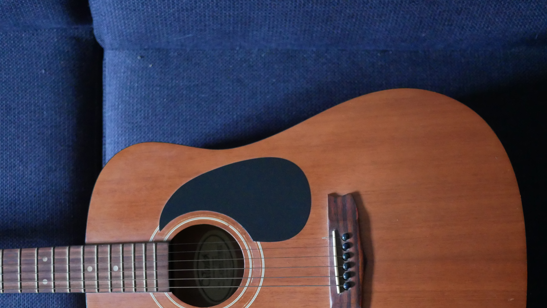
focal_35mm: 53
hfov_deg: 39.2
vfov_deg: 22.4
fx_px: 769
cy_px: 242
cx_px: 284
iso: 3200
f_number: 1.7
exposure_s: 1/40
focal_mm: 20
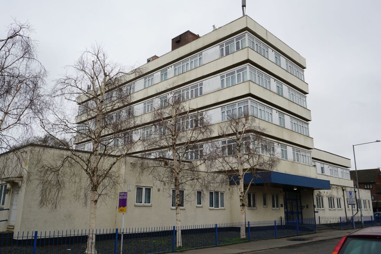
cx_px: 190
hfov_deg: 61.9
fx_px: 318
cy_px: 127
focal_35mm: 30
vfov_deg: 43.6
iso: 100
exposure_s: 1/80
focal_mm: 30
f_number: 8
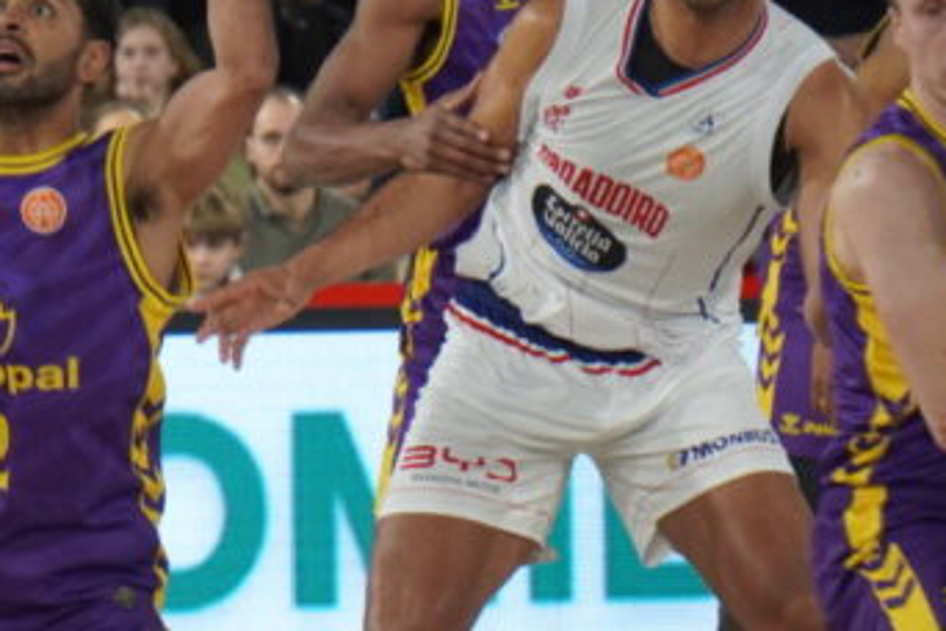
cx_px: -6
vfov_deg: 1.9
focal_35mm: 708
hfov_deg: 2.9
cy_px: 321
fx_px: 18603
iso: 2000
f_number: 6.3
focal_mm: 210
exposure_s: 1/400
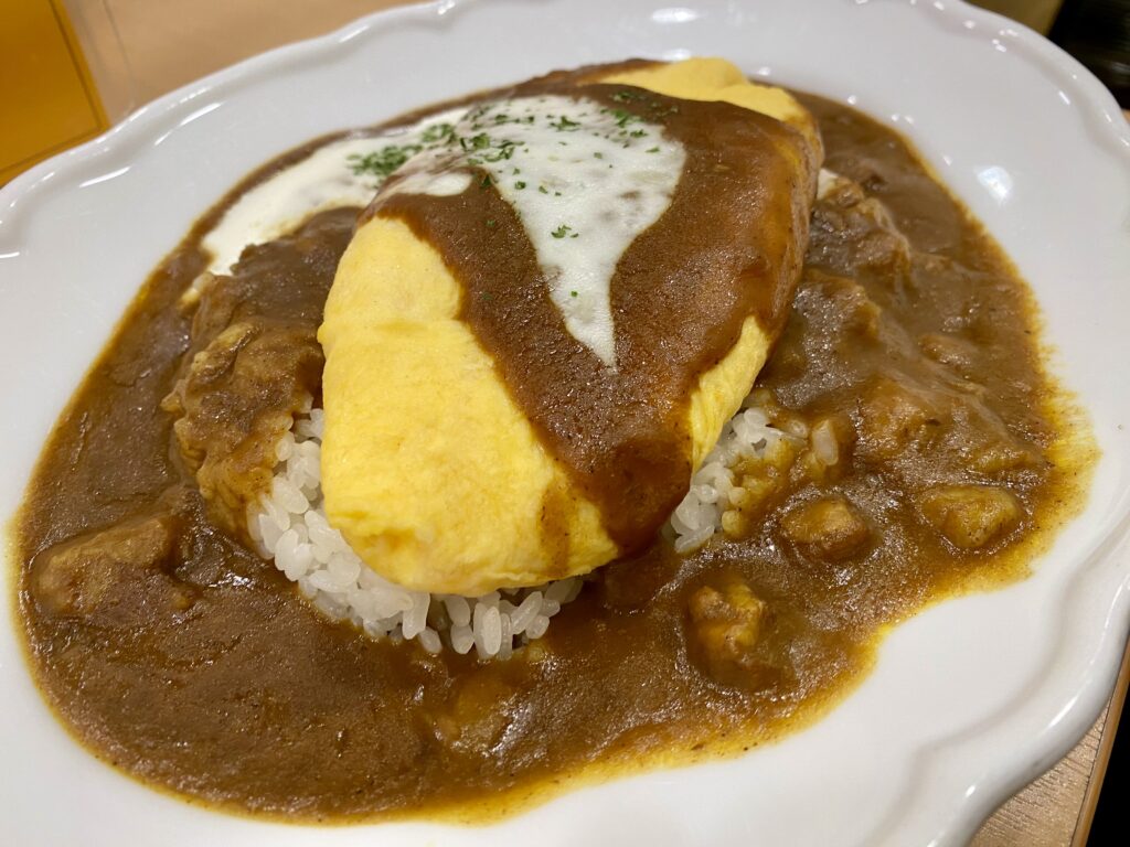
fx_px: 849
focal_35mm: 26
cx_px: 565
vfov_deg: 53.1
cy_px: 424
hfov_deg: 67.3
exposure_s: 1/50
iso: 64
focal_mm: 4.25
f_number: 1.8
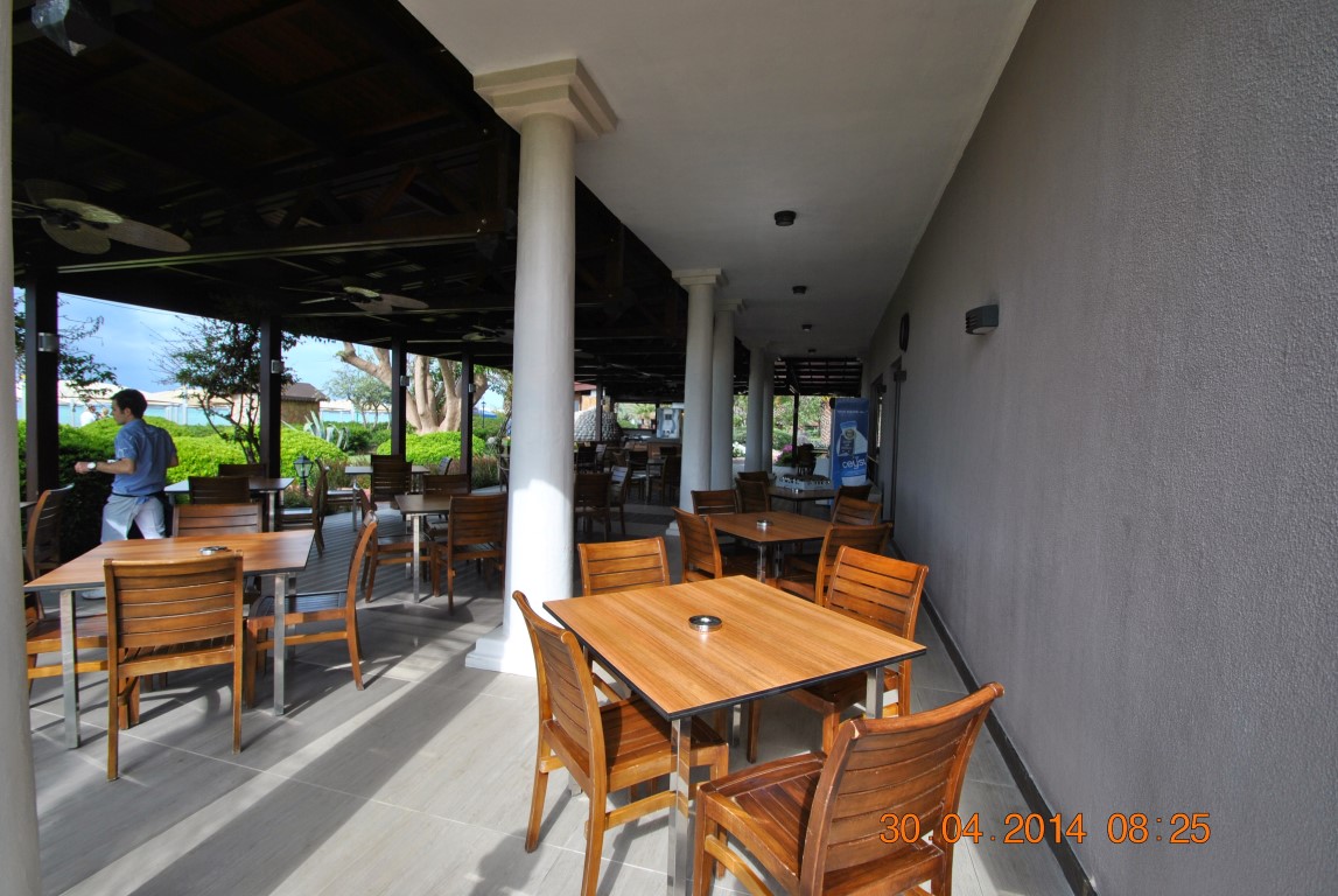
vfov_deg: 77.5
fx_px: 558
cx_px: 669
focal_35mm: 15
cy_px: 448
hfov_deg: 100.3
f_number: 6.3
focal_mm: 10
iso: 100
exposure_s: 1/200
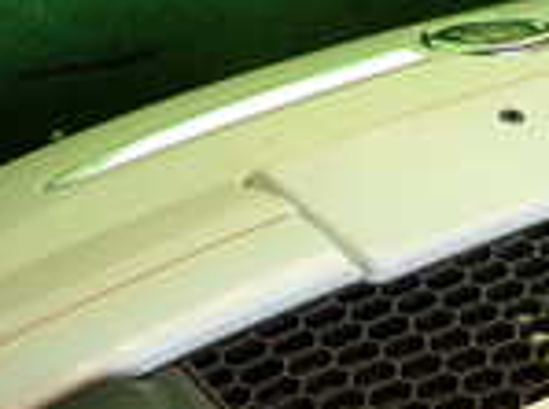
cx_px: 328
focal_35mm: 101
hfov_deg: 19.5
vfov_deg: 13.5
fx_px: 1598
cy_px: 674
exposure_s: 1/250
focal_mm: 4.5
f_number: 2
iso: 100
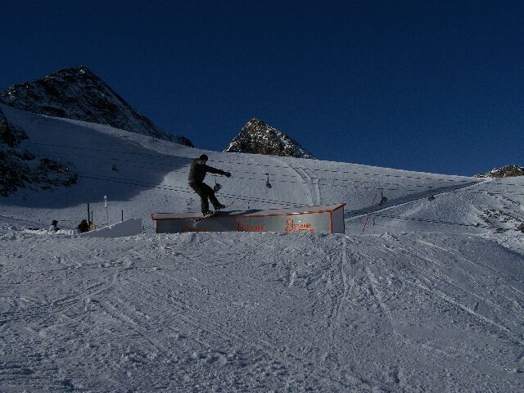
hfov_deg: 49.0
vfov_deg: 37.7
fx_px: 575
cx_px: 262
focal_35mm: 38
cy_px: 196
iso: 80
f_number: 5.6
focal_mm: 6.3
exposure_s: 1/1600
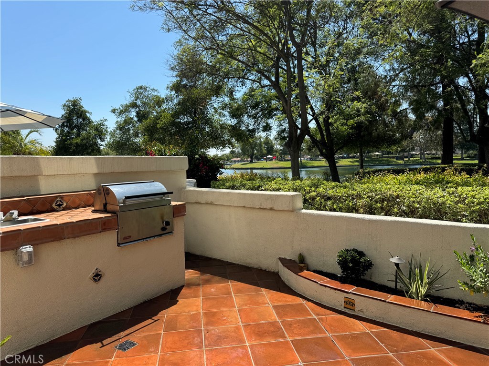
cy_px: 183
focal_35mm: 24
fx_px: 339
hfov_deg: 71.6
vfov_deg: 56.8
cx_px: 244
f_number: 1.78
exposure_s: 1/2959
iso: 80
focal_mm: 6.76
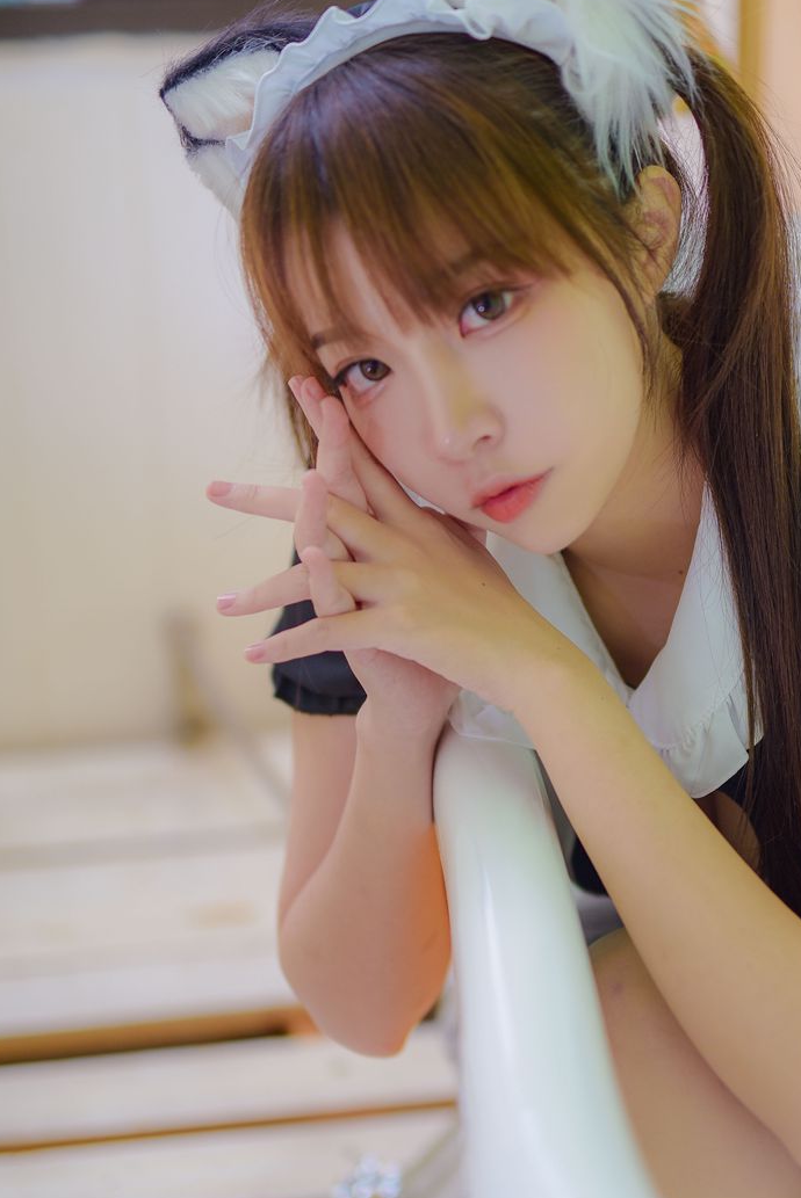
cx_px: 672
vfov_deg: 23.4
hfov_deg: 15.6
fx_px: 2900
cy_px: 634
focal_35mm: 87
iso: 100
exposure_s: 1/500
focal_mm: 50
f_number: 1.4
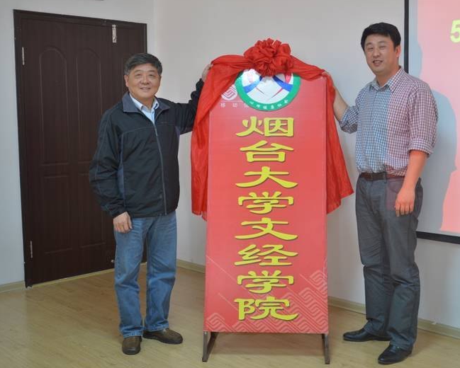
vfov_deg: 33.5
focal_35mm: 45
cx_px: 248
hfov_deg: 41.1
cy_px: 183
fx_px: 613
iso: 500
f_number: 4
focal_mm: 26
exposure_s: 1/20
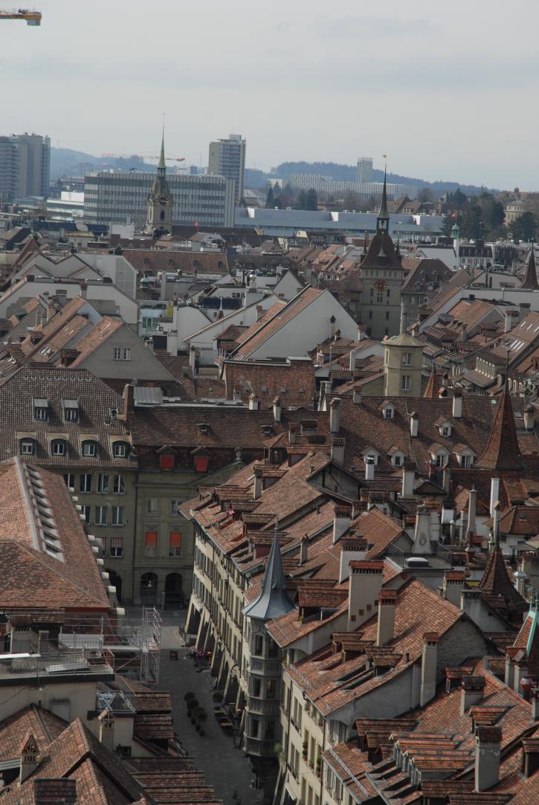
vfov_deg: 19.4
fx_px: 2351
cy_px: 402
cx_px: 270
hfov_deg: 13.1
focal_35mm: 105
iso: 100
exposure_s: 1/200
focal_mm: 70
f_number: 7.1
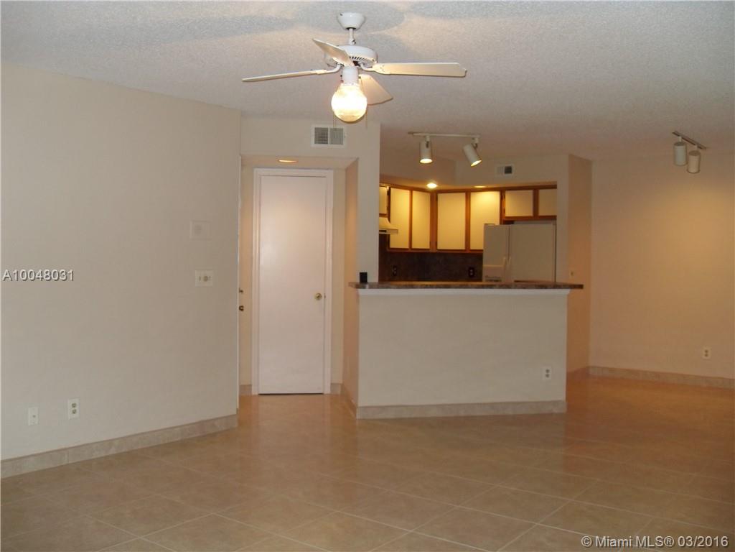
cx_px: 368
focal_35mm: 34
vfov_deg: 41.8
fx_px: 722
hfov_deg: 54.0
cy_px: 276
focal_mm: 6.3
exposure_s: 1/45
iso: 160
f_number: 2.8
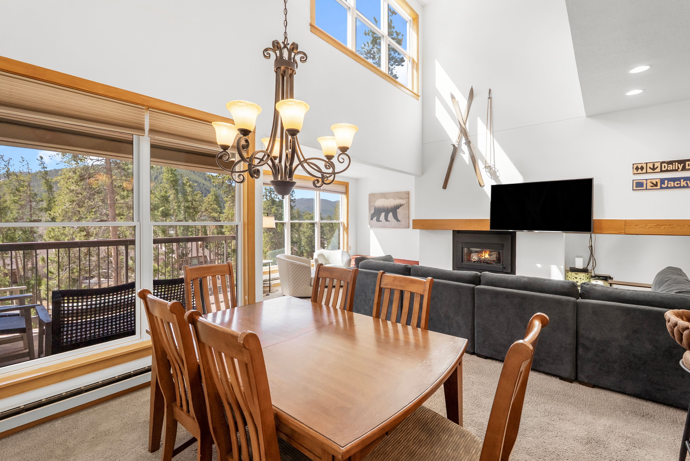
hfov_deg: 96.7
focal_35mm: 16
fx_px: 307
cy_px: 230
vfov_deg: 73.8
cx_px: 345
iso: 640
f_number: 6.3
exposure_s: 1/160
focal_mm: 16
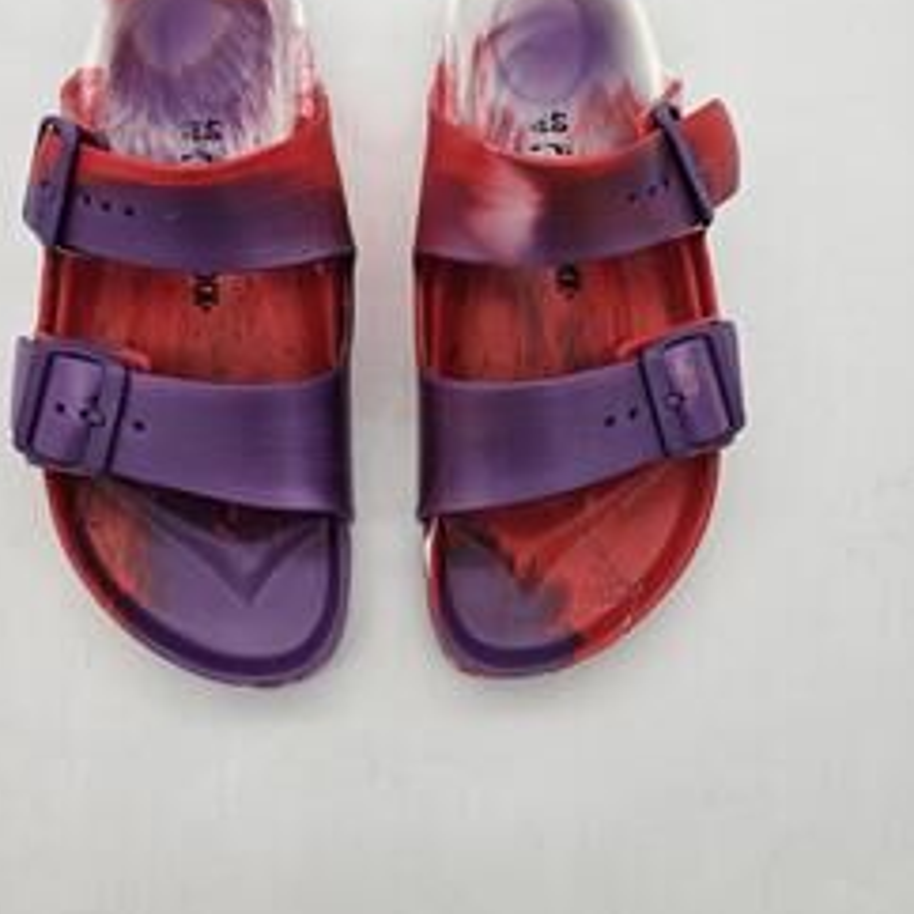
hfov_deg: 51.1
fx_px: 956
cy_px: 298
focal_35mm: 32
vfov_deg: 50.1
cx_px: 449
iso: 50
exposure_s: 1/207
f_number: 1.8
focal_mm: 5.4
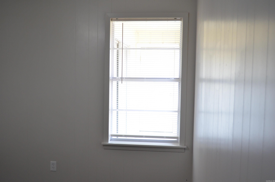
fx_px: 297
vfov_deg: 34.1
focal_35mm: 39
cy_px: 91
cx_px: 138
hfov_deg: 49.6
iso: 800
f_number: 4.2
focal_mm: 26
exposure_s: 1/60
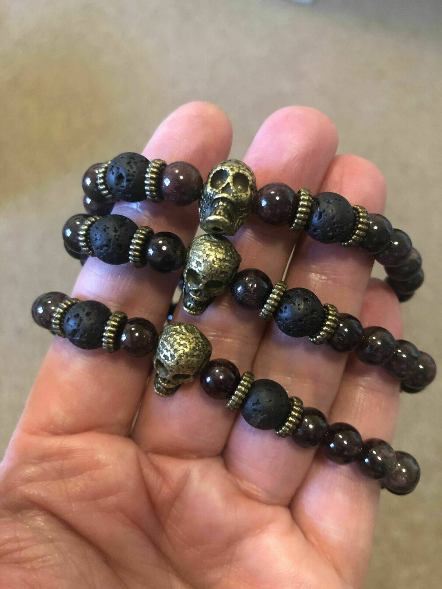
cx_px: 221
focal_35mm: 28
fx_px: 477
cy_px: 294
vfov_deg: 63.4
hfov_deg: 49.7
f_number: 1.8
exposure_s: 1/8
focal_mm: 3.99
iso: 100
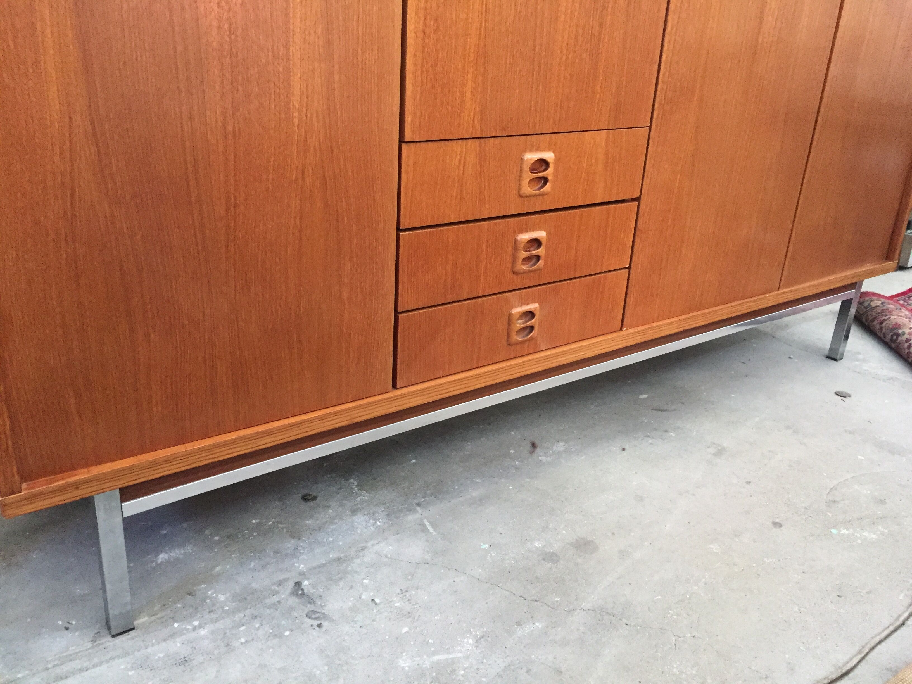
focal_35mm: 29
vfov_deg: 48.2
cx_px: 456
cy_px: 342
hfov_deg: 61.7
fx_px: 764
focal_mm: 4.15
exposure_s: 1/17
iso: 250
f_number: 2.2
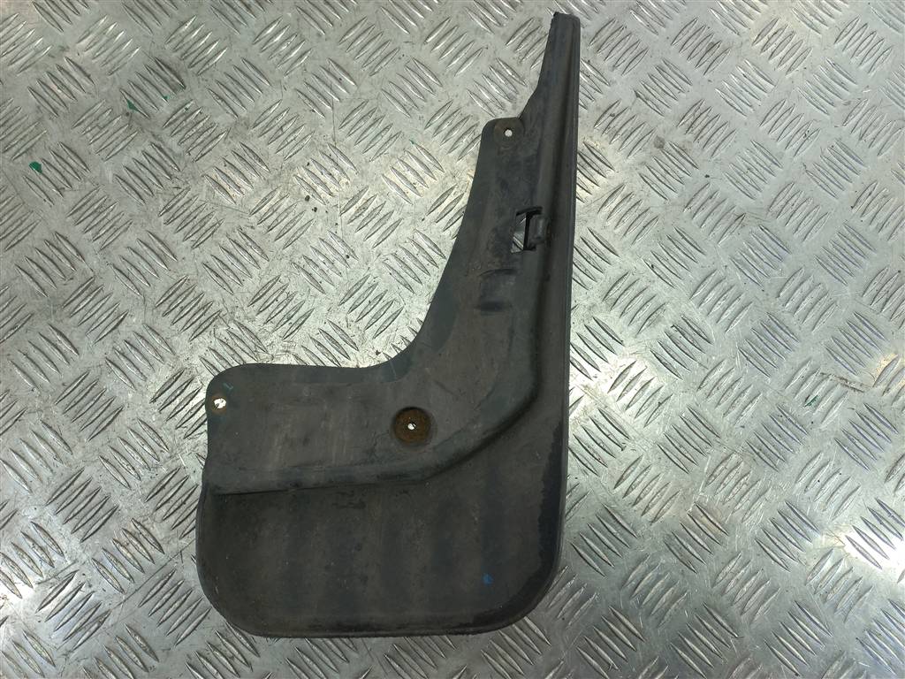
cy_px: 340
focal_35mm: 25
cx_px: 452
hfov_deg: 69.4
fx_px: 654
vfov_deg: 54.9
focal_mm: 4.6
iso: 50
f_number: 1.8
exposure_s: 1/50
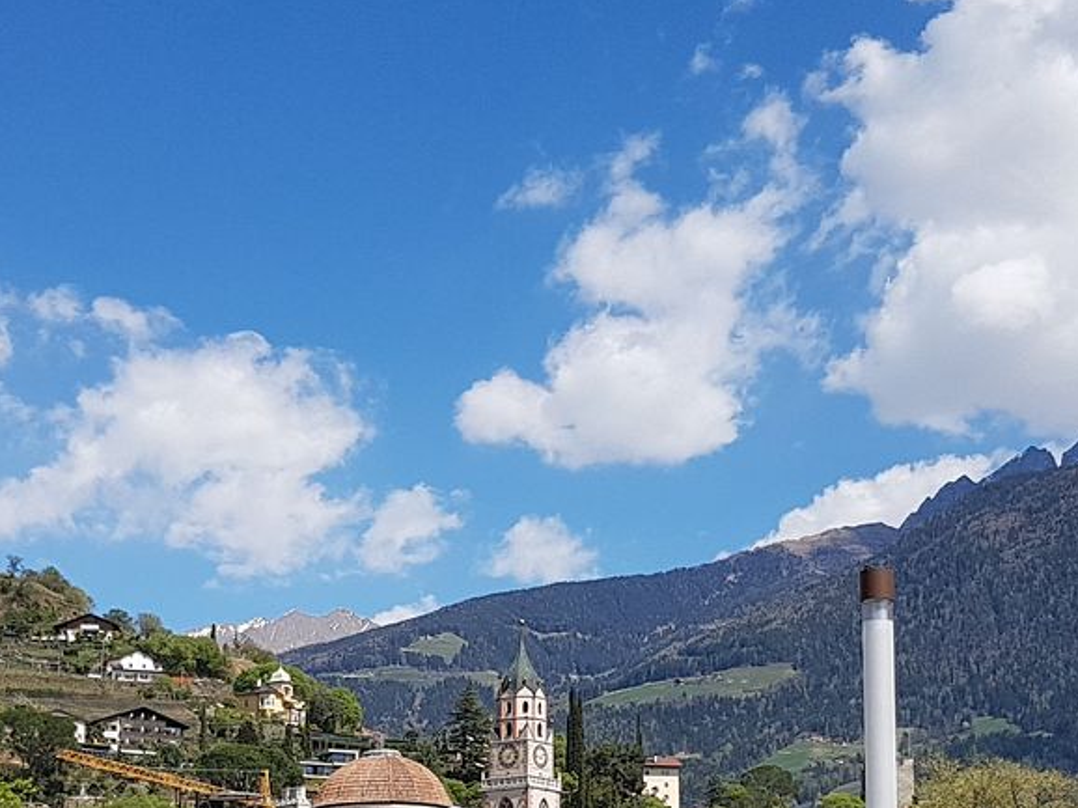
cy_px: 692
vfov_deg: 20.1
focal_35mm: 72
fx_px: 2241
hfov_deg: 27.0
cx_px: 642
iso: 50
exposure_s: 1/2856
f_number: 1.7
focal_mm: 4.2
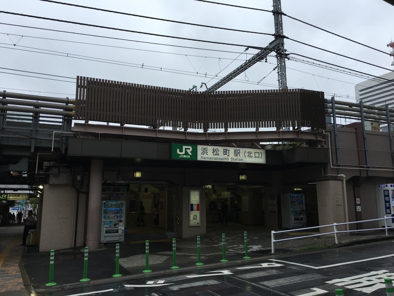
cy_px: 148
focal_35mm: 29
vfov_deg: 48.2
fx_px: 330
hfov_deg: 61.7
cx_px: 197
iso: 25
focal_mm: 4.15
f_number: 2.2
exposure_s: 1/746
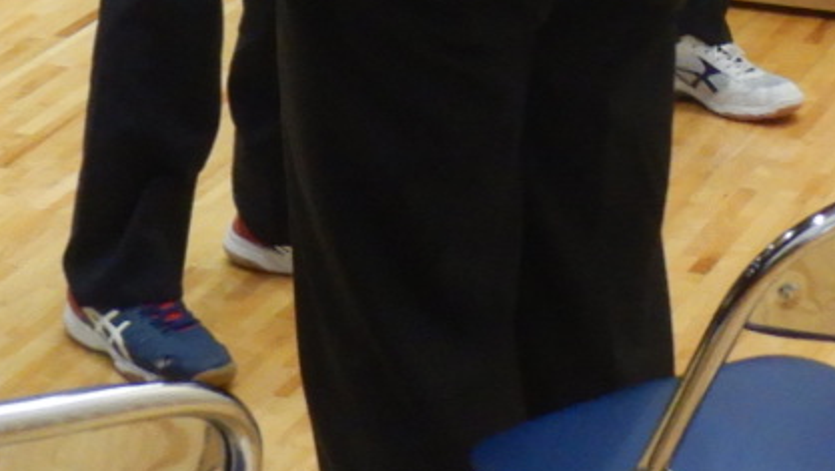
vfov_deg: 6.2
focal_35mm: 184
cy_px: -760
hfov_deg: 11.7
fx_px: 4076
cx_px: 431
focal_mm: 5.6
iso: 280
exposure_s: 1/30
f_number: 4.2
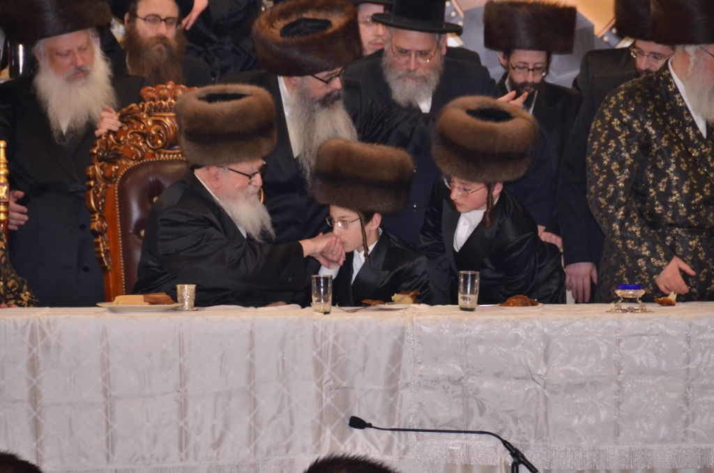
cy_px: 236
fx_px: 5937
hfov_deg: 6.9
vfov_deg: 4.6
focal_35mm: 300
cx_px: 357
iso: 800
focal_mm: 200
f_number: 5.6
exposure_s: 1/125
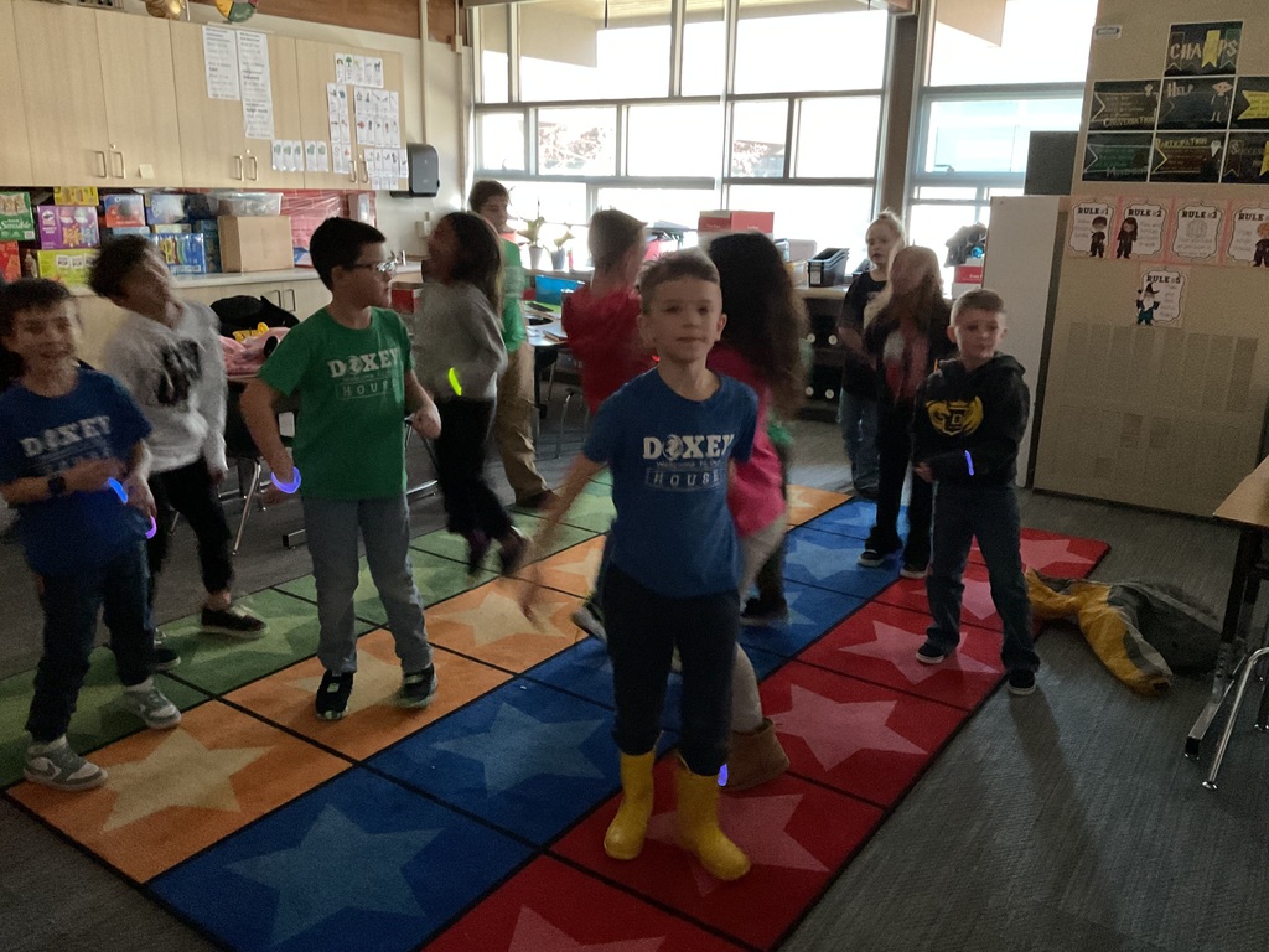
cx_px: 634
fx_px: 1063
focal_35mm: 29
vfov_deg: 48.2
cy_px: 476
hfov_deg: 61.7
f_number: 1.8
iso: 500
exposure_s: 1/17
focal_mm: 3
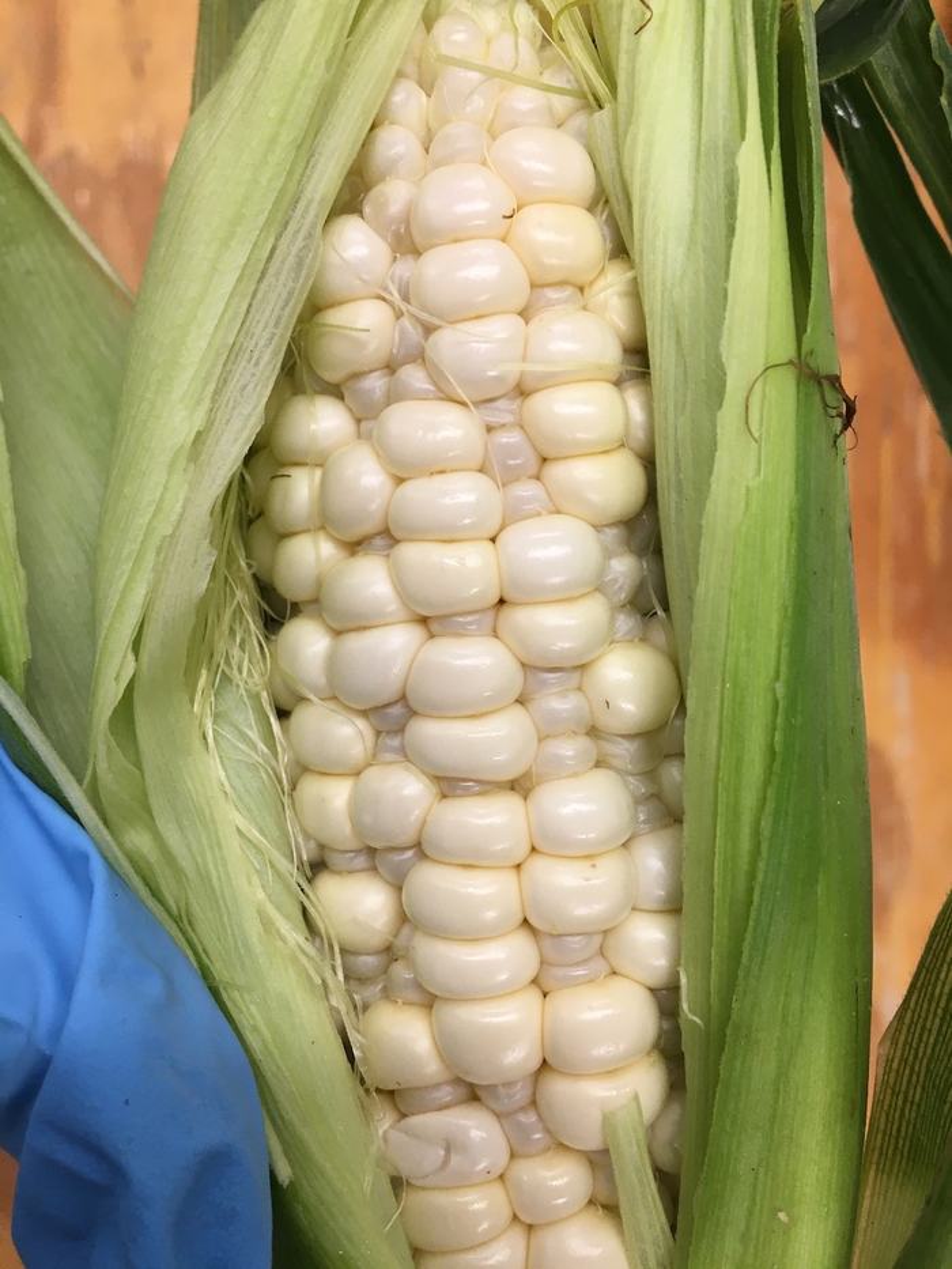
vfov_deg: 61.7
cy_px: 634
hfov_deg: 48.2
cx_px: 476
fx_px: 1063
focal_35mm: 29
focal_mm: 4.15
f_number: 2.2
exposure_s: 1/30
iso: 32
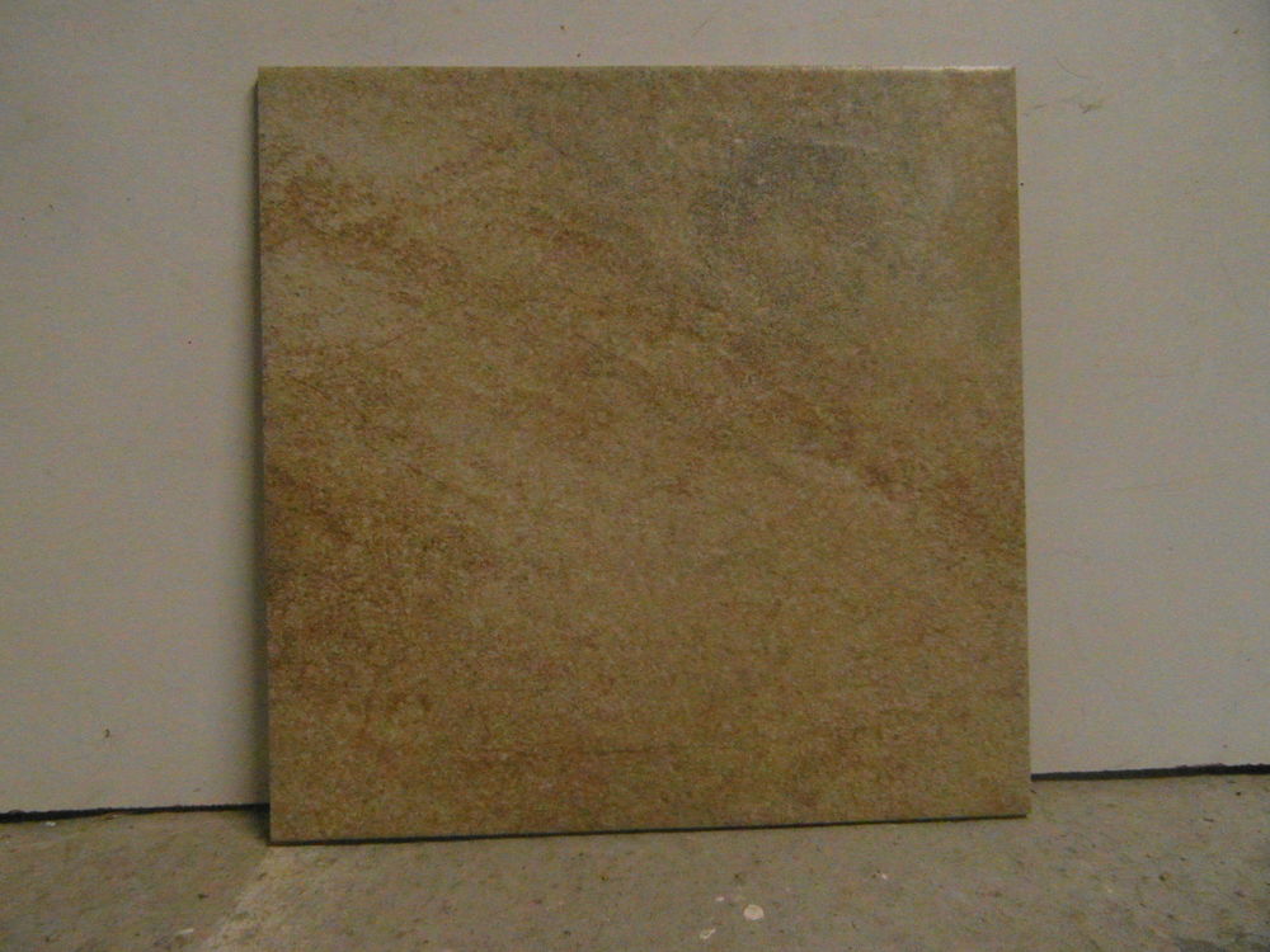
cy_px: 476
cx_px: 635
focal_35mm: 24
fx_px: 881
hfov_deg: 71.6
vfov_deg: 56.8
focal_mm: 4
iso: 800
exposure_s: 1/20
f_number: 3.2
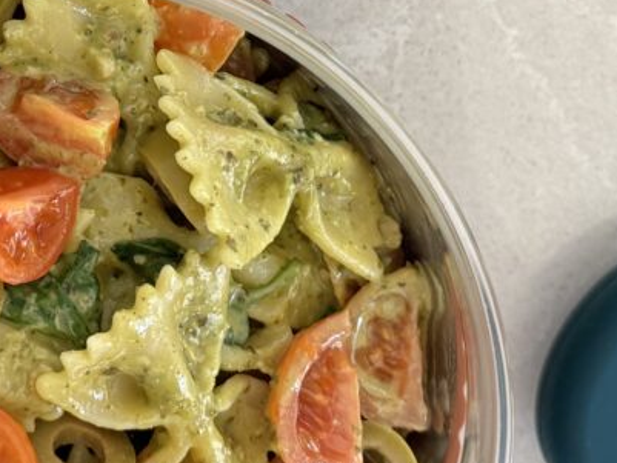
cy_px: -58
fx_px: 1248
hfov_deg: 27.7
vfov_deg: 20.0
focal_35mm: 70
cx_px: 346
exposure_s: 1/121
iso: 160
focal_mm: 6.76
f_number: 1.78
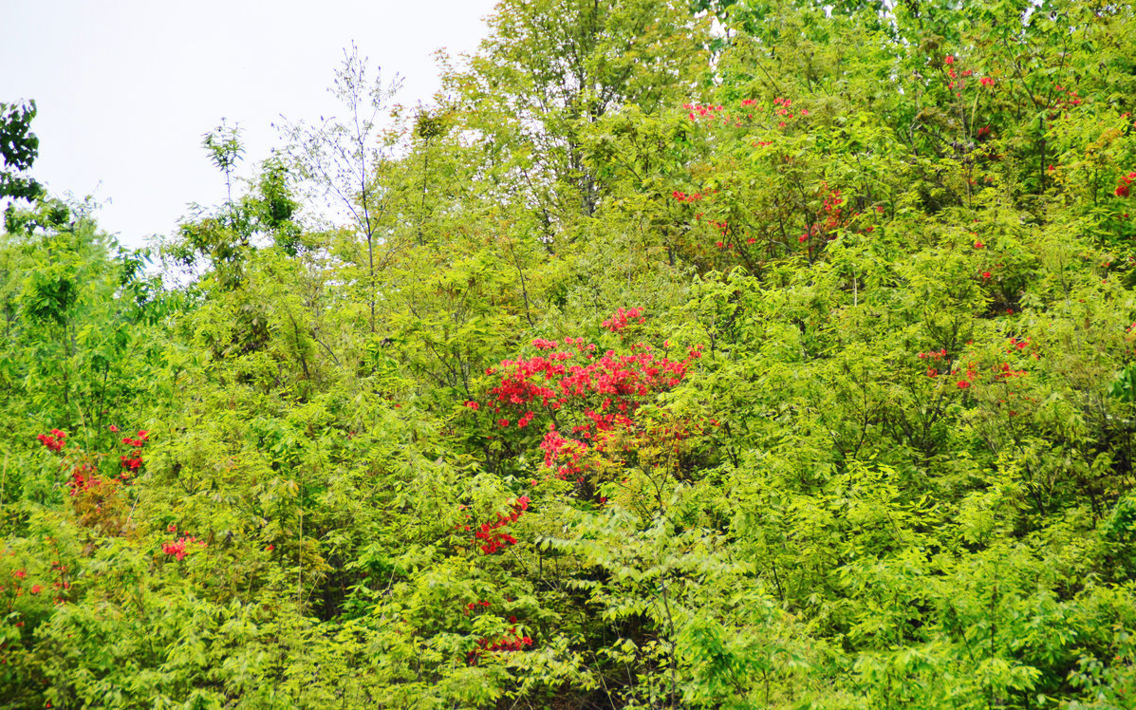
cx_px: 570
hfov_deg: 6.8
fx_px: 9504
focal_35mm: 307
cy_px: 336
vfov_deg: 4.3
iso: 640
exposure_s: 1/2000
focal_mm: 200
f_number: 6.3
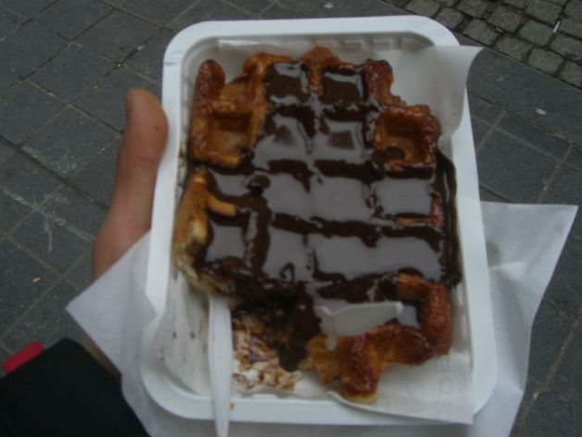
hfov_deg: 47.9
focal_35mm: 39
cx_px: 286
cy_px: 217
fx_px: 656
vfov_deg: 36.8
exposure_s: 1/80
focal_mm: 6.2
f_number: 2.7
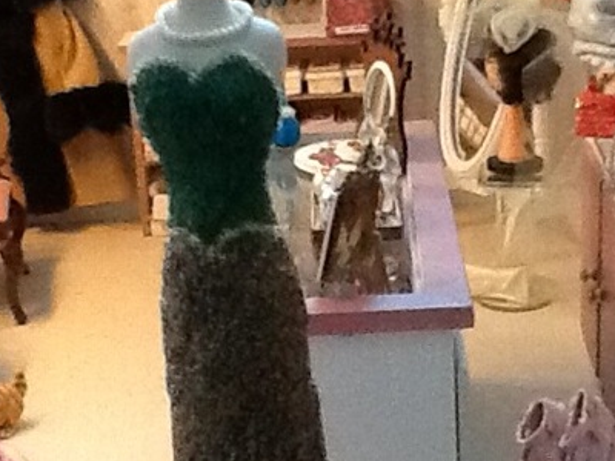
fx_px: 1759
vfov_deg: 14.9
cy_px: 280
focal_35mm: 99
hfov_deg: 19.8
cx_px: 386
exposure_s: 1/20
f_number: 2.4
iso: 320
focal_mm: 2.03
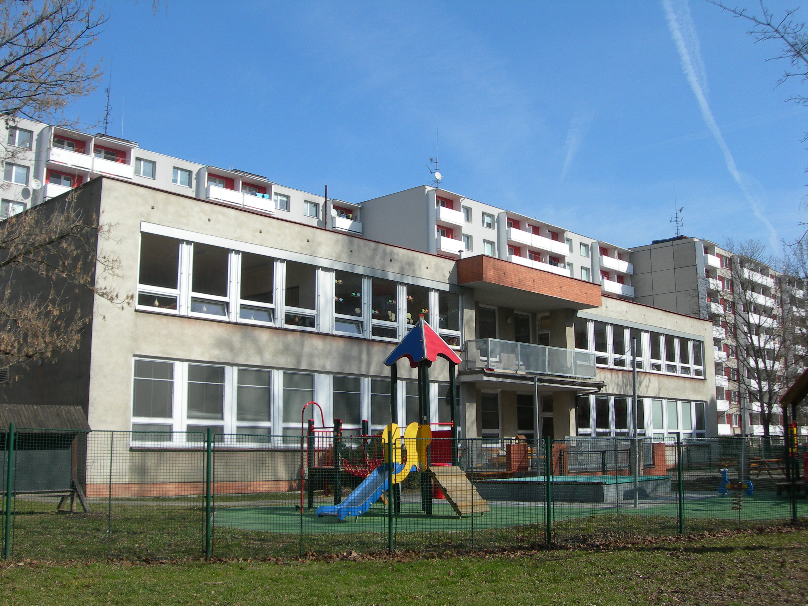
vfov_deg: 37.7
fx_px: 887
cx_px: 404
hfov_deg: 49.0
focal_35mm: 38
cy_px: 303
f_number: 4.8
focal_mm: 7.8
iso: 50
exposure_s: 1/539
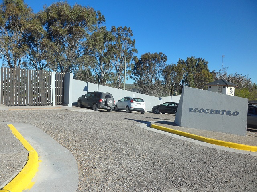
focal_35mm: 27
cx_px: 128
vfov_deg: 51.4
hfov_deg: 65.3
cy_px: 96
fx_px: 200
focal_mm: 4.9
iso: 80
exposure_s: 1/180
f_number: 8.9
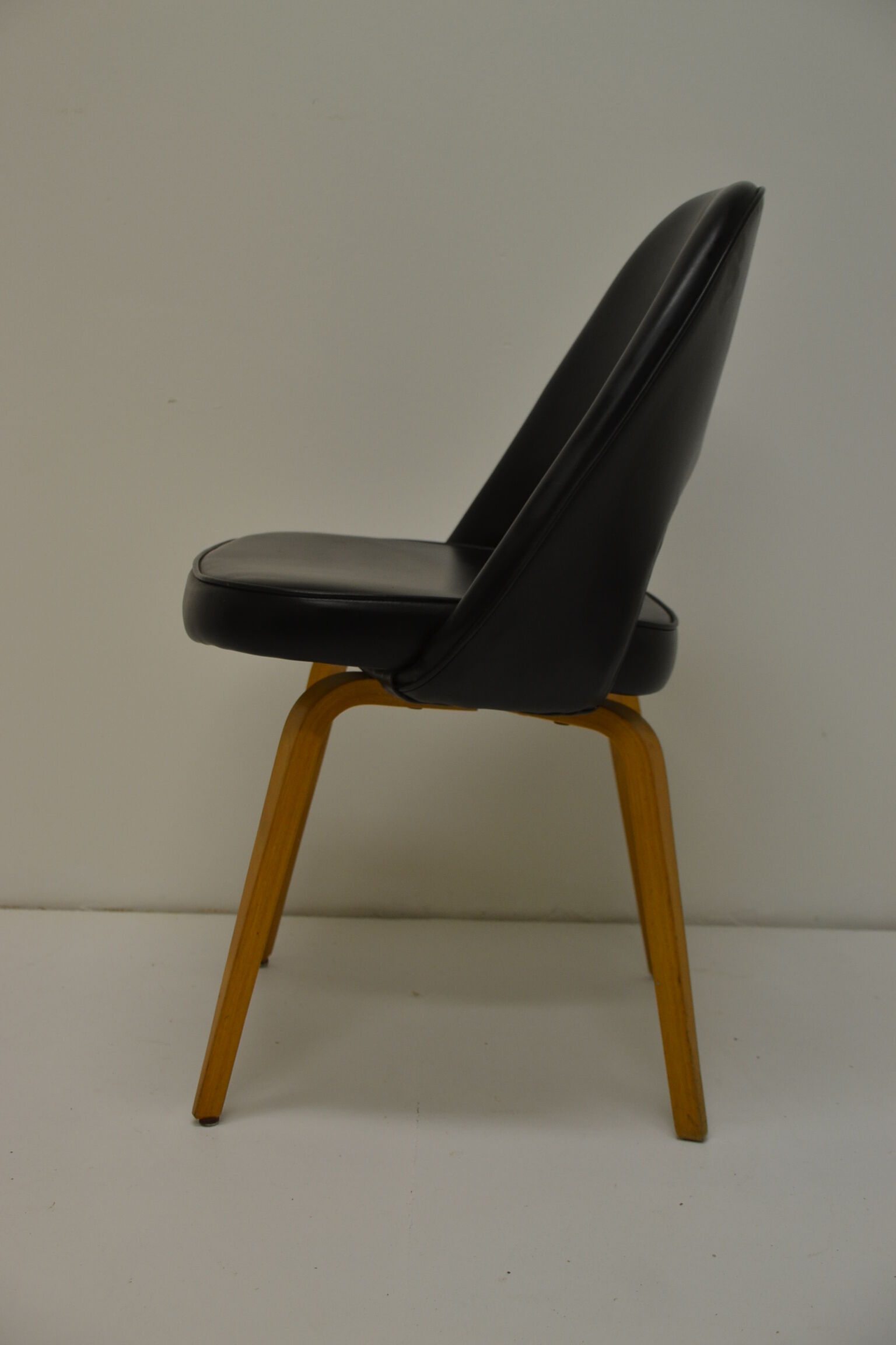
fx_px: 1904
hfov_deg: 26.5
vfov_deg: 38.9
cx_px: 448
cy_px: 672
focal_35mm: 51
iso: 400
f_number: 4.5
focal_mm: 34
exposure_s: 1/80
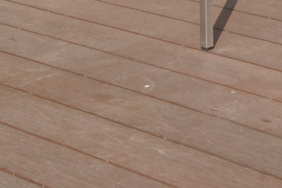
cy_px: -127
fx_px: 1291
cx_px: 385
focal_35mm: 165
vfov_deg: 8.1
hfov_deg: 12.0
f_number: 9
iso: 100
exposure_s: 1/200
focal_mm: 30
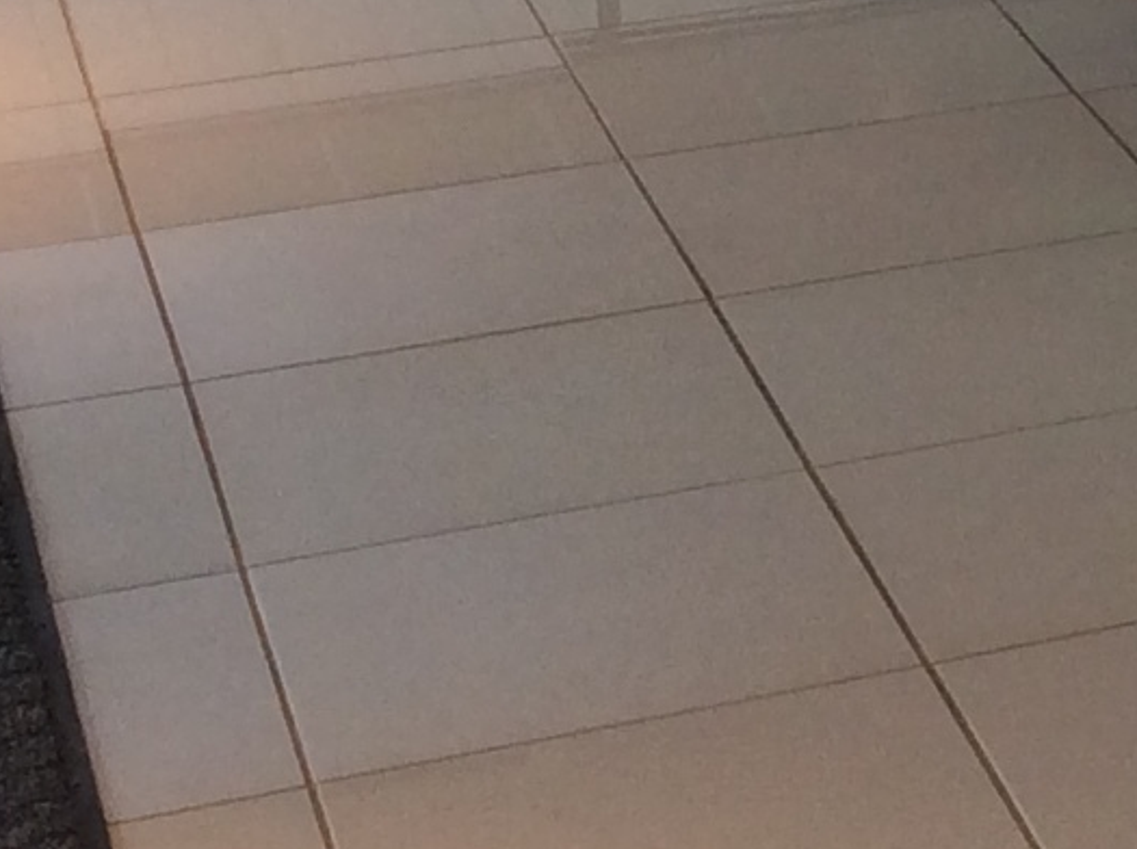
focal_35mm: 163
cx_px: 2397
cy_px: -301
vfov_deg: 8.9
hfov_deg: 10.9
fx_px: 5345
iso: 32
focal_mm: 3.3
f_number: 2.4
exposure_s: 1/124
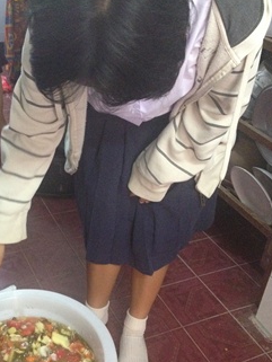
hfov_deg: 29.6
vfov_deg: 38.8
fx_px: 513
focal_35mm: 49
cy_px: 204
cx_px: 98
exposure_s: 1/15
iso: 500
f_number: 2.4
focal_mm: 4.28
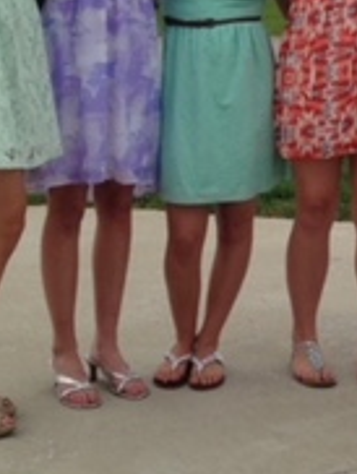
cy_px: 185
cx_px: 292
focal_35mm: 87
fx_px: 1194
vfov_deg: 22.4
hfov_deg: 16.9
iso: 50
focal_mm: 4.12
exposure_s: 1/834
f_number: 2.4
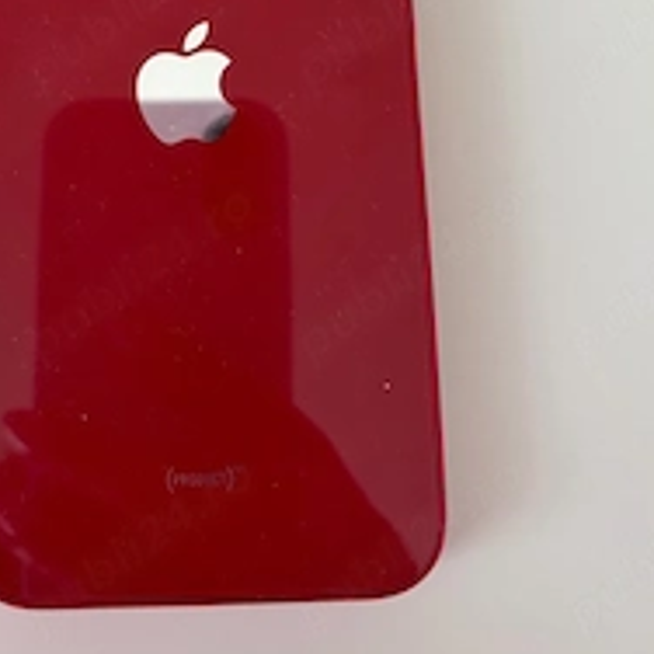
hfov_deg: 34.3
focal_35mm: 49
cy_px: 45
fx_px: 1047
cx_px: 209
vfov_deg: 32.6
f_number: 1.6
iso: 100
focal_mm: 5.96
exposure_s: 1/122
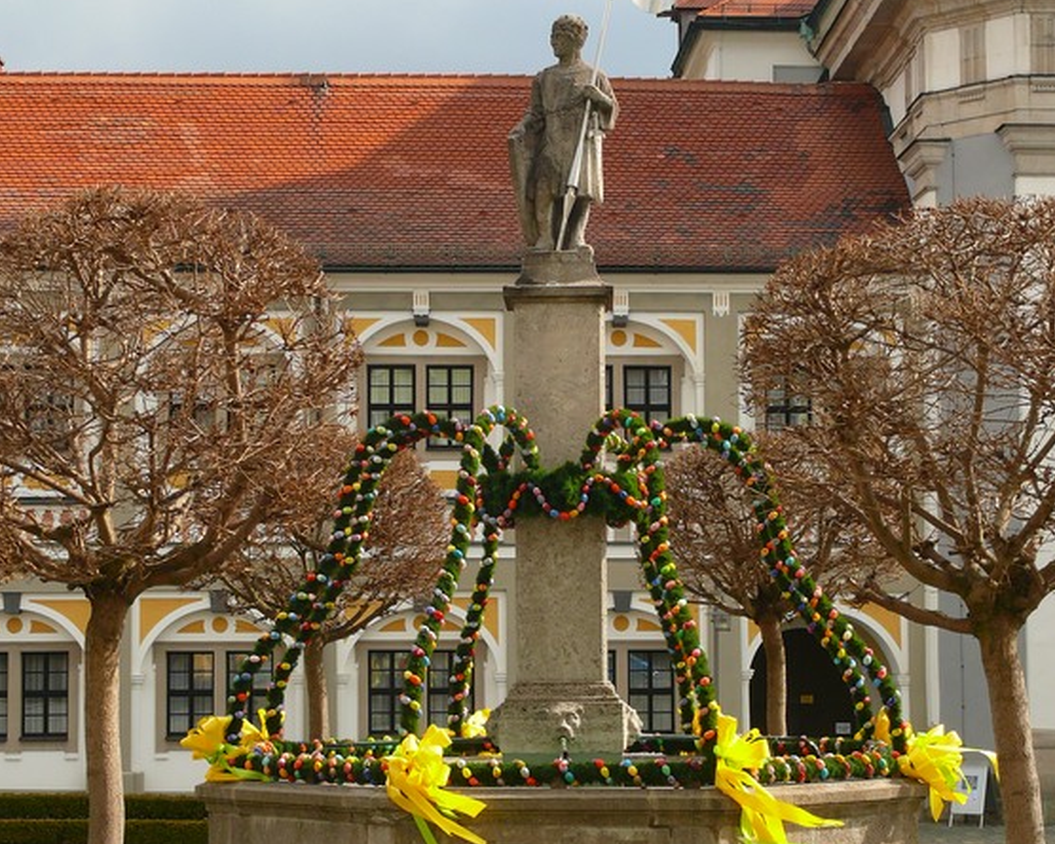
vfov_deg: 20.4
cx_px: 526
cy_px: 468
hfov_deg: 25.4
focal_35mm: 75
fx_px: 2342
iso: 100
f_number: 4
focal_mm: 12.1
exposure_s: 1/125
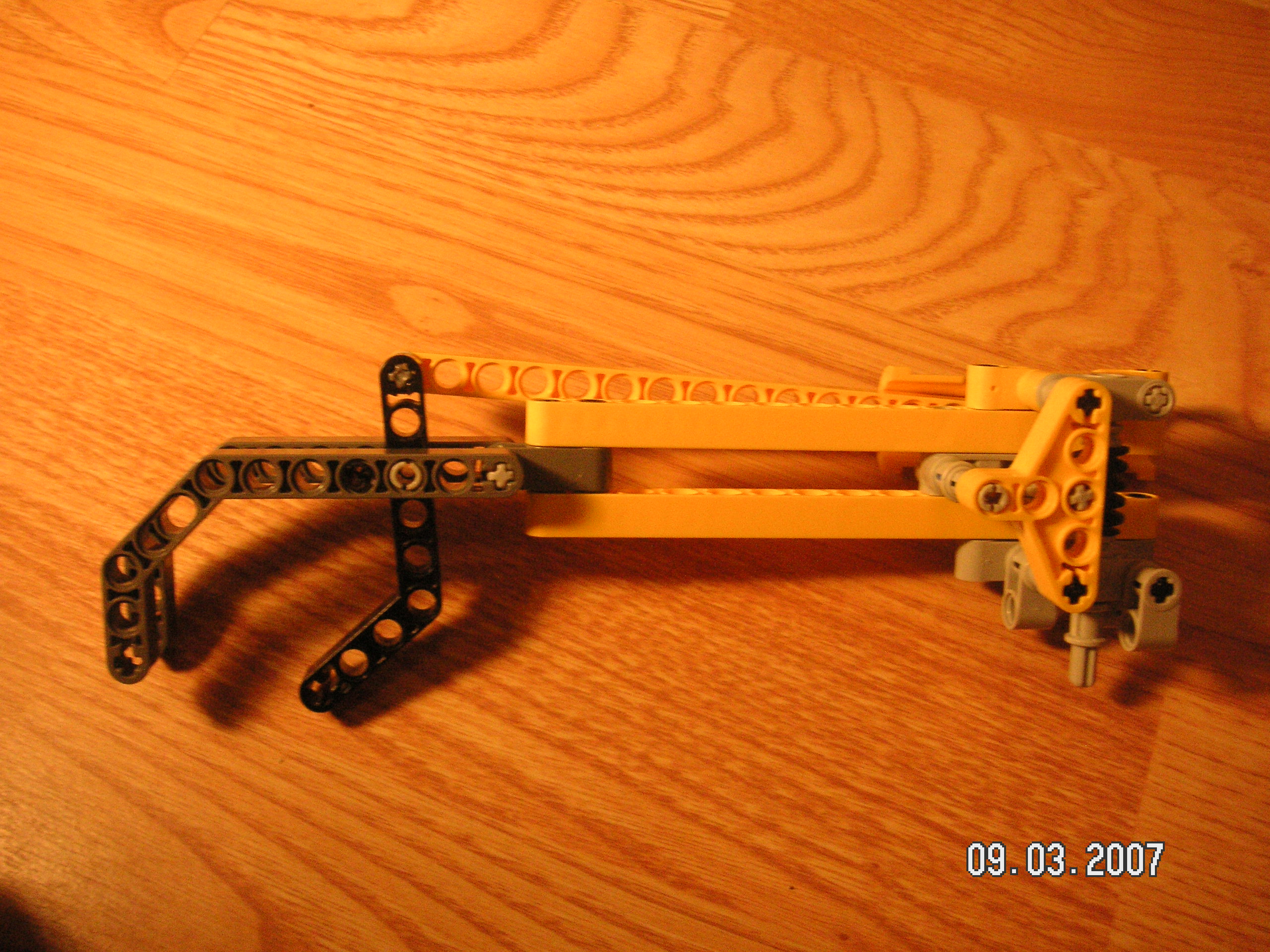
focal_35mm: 37
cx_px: 635
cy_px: 476
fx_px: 1357
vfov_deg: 38.7
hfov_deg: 50.1
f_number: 2.8
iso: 125
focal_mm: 6.1
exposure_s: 1/45
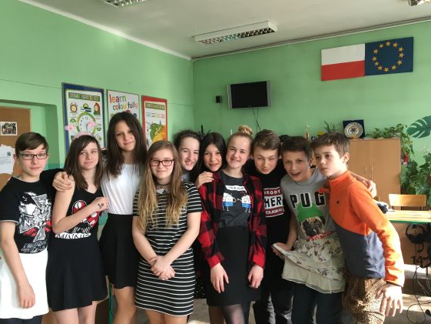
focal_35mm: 31
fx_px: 386
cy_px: 160
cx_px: 201
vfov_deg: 45.5
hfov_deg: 58.3
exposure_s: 1/33
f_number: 2.2
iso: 25
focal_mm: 4.15
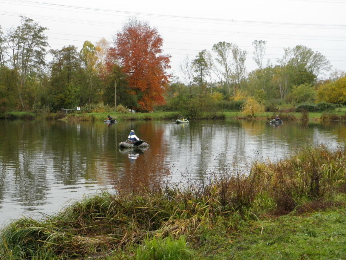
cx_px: 173
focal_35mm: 59
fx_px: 590
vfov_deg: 24.8
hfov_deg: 32.7
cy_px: 130
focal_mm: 10.6
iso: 250
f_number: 4.1
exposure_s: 1/50
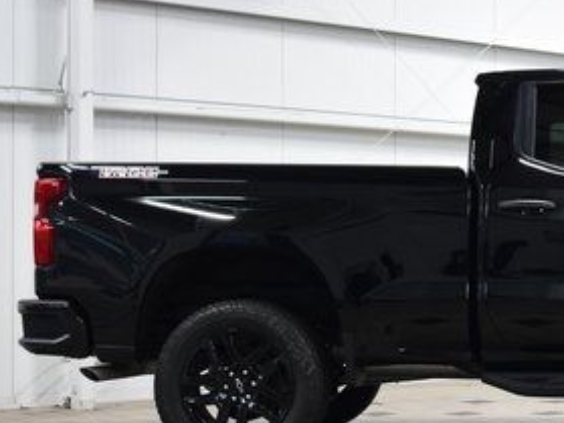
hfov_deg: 21.6
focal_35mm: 86
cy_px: 258
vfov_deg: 17.1
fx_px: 1401
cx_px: 617
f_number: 5
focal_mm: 26
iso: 1600
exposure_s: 1/60
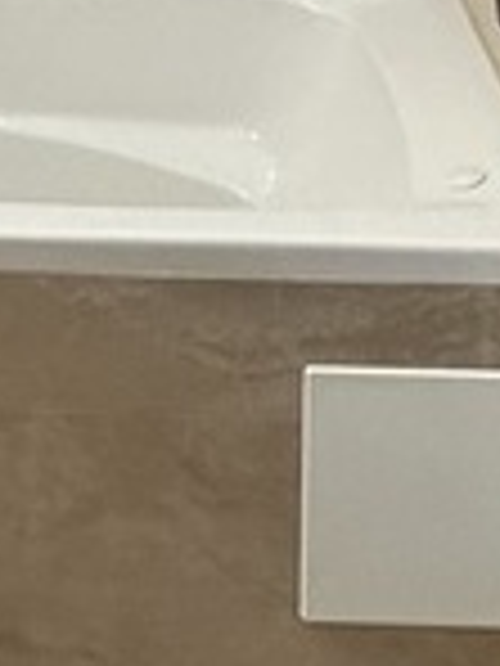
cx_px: 59
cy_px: -594
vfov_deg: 15.9
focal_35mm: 102
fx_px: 1964
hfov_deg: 14.4
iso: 250
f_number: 2.2
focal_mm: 2.22
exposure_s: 1/120
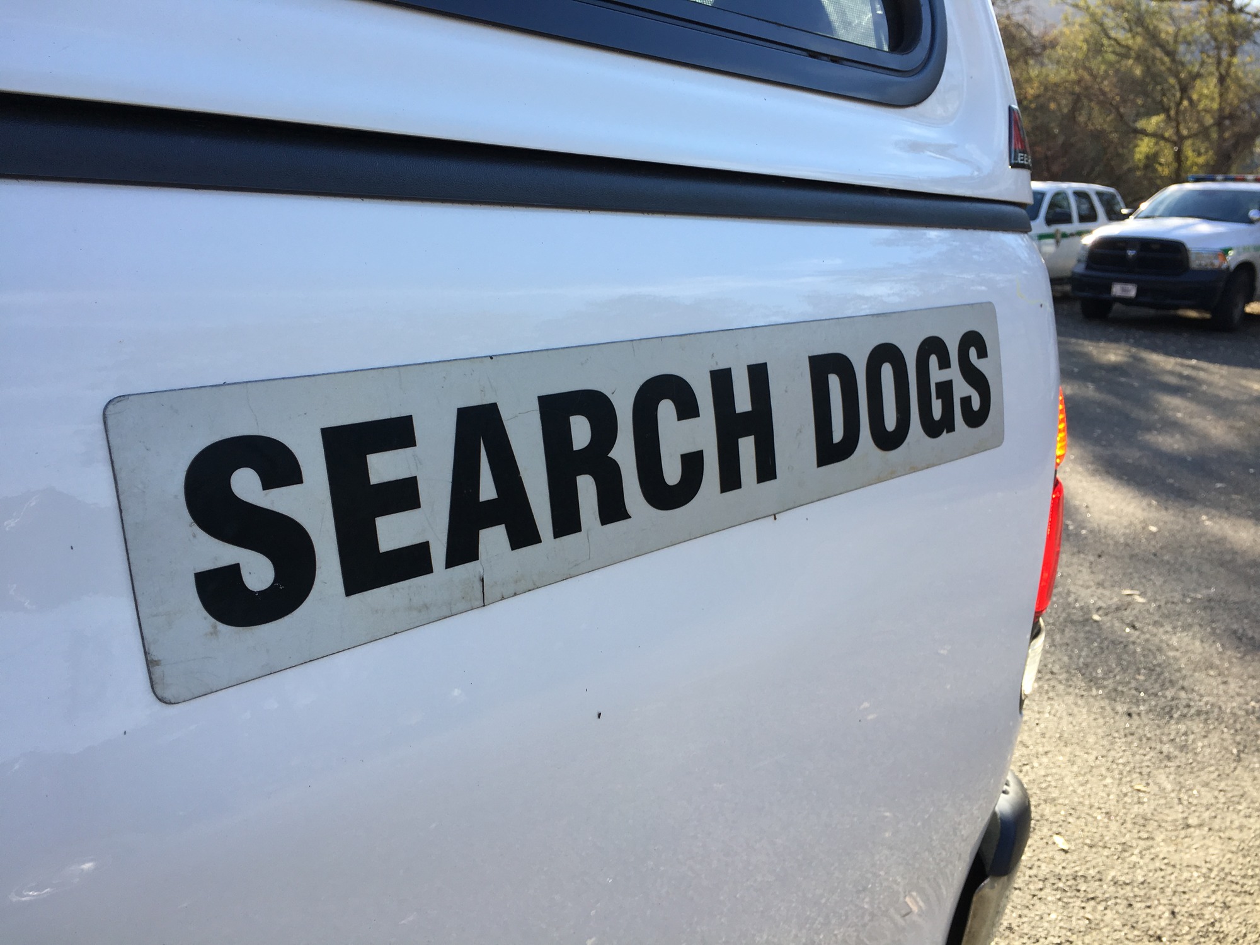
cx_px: 630
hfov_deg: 61.7
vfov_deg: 48.2
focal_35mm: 29
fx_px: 1056
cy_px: 472
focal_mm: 4.15
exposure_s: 1/382
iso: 25
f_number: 2.2
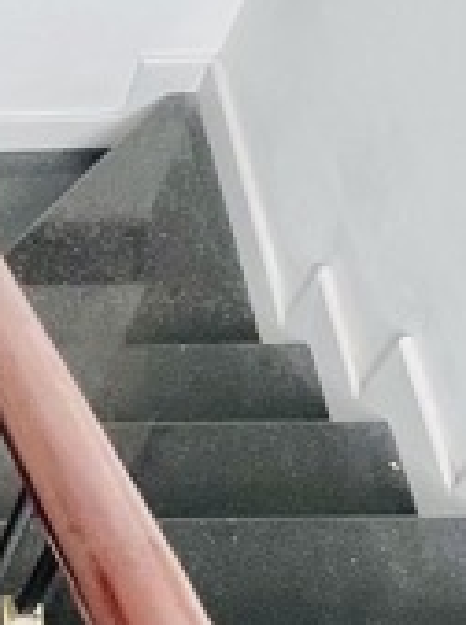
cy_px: 399
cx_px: -462
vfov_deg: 24.7
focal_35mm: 79
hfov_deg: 15.1
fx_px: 1423
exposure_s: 1/99
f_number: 1.8
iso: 80
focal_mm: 1.57
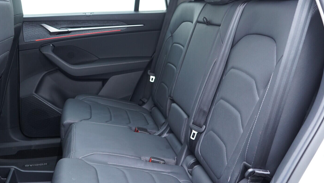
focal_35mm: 39
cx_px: 159
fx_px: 335
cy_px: 77
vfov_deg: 30.4
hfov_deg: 51.6
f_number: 2.8
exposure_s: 1/40
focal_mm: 24
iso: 800
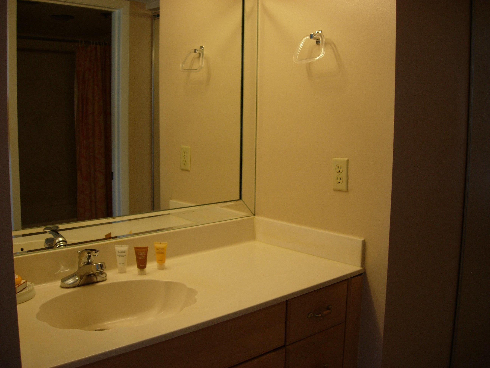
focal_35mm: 38
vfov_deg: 37.7
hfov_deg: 49.0
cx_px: 245
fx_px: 538
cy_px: 184
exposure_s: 1/65.8
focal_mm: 7.8
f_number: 2.8
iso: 64
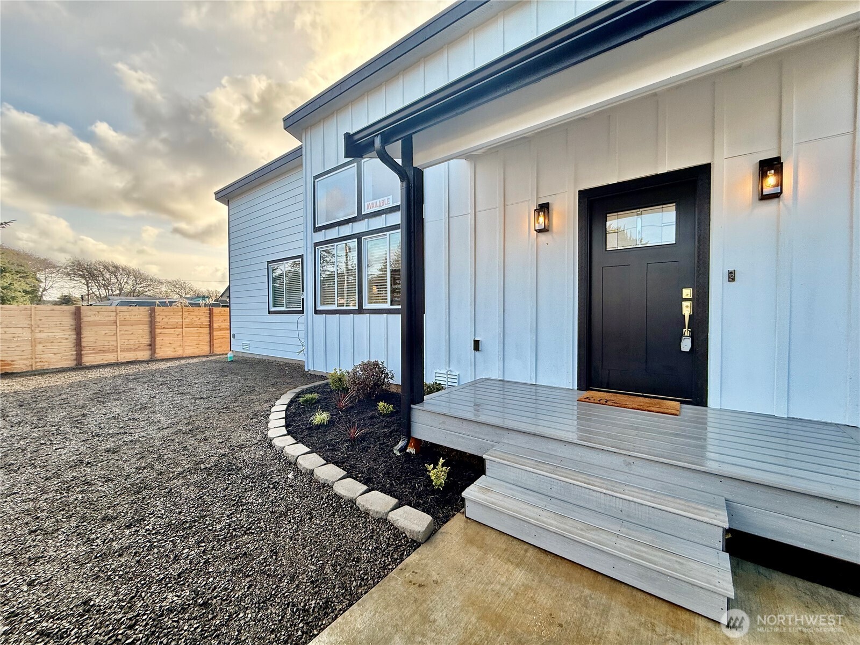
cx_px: 430
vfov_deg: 85.7
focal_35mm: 14
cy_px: 322
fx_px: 348
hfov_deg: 102.1
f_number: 2.2
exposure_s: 1/340
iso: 50
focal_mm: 2.22
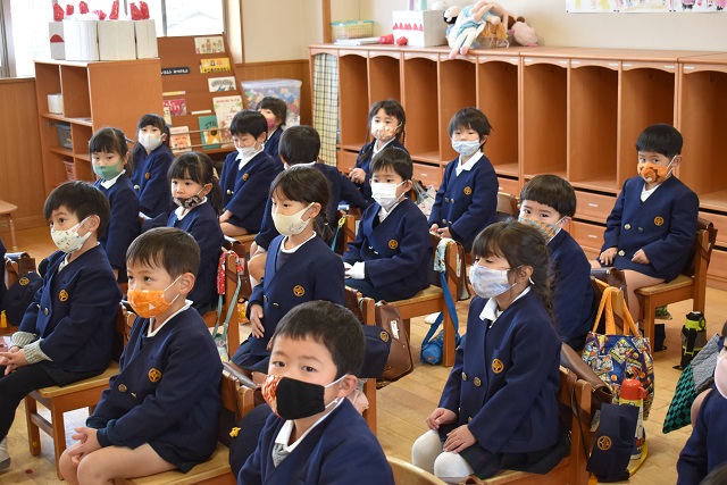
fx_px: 1060
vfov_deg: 25.8
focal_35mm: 52
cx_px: 364
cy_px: 242
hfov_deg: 37.8
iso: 720
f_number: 4.5
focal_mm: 35
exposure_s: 1/60
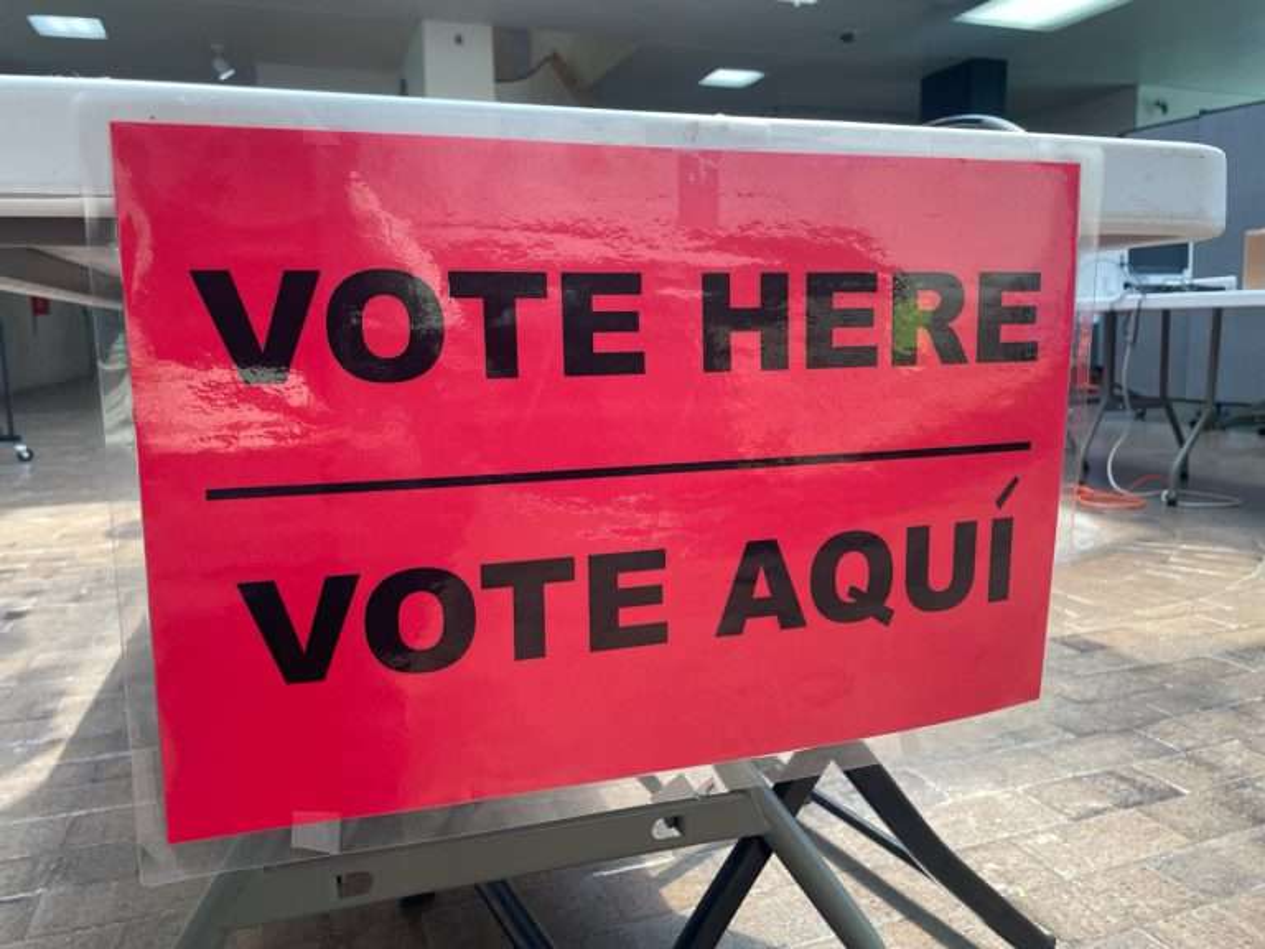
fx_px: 950
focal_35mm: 26
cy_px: 474
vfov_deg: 53.1
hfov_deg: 67.3
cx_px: 632
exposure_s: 1/121
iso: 100
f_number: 1.6
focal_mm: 4.2
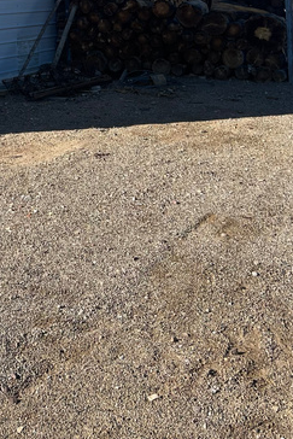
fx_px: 695
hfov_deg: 23.3
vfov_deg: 31.9
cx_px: 36
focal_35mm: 57
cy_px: -17
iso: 50
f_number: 1.5
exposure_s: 1/3257
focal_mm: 5.7
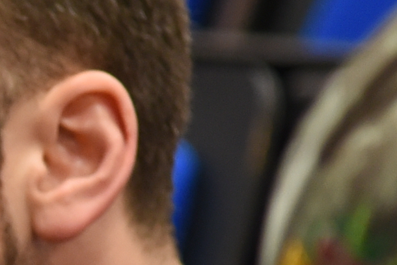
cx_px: -548
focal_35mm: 813
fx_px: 8967
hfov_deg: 2.5
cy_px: 415
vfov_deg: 1.7
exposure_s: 1/40
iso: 1600
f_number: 4
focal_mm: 110
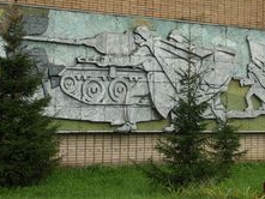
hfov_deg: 22.3
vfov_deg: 17.0
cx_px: 191
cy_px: 70
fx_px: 666
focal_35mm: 87
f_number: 5
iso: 50
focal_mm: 12.5
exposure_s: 1/125
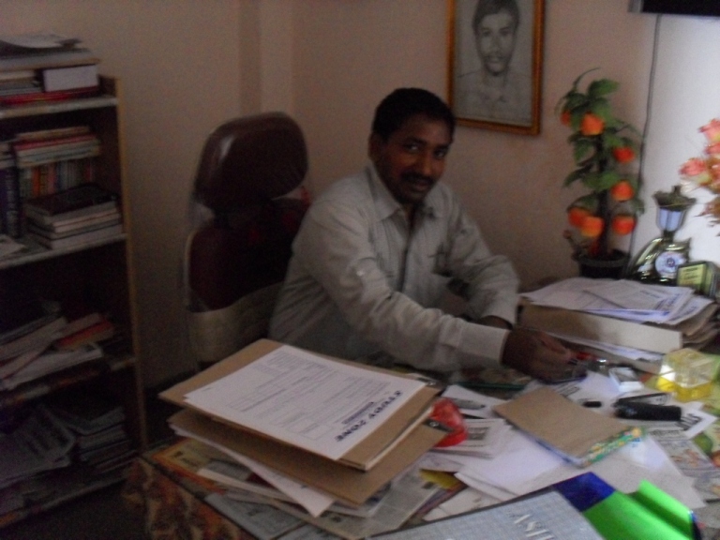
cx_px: 360
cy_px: 270
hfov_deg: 49.0
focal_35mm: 38
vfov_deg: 37.7
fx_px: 790
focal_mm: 6.3
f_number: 2.8
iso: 400
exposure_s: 1/8
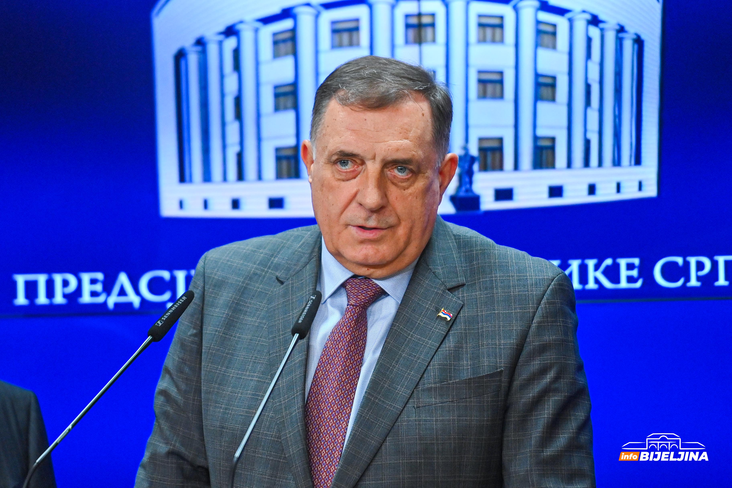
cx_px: 366
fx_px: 6100
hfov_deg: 6.9
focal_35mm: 300
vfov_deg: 4.6
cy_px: 244
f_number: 2.8
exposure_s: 1/640
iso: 2500
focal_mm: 200
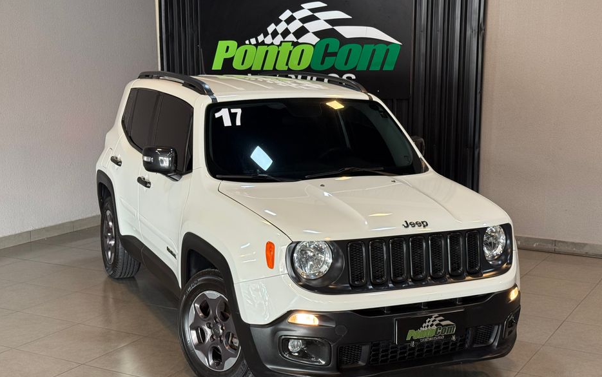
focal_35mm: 52
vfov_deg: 24.9
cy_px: 190
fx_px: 853
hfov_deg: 38.9
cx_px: 305
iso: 100
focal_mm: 6.76
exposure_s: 1/60
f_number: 1.78
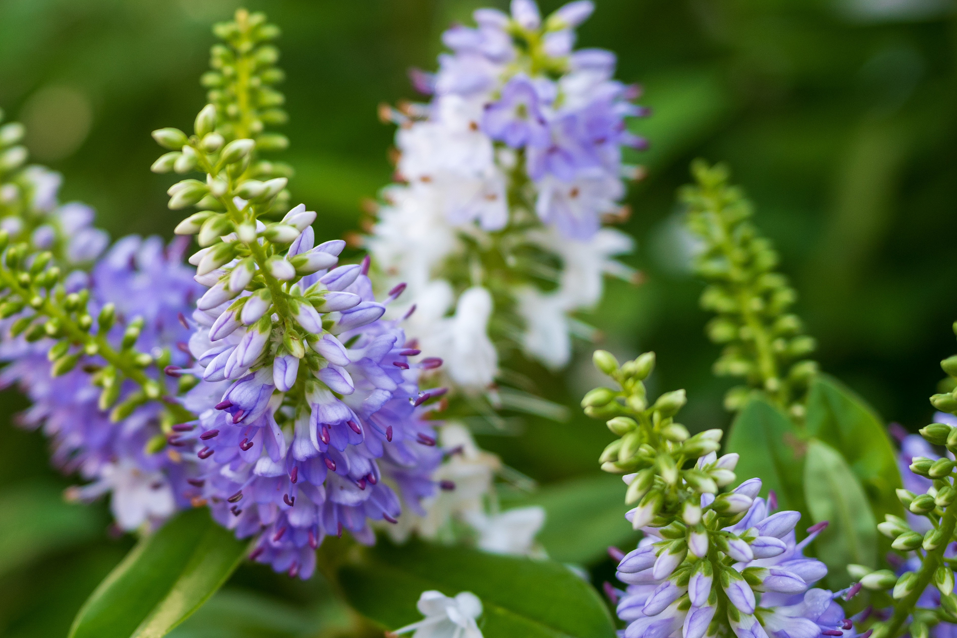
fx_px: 2951
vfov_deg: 12.3
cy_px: 362
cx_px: 293
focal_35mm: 111
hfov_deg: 18.4
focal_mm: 50
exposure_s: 1/250
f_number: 2.8
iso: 200
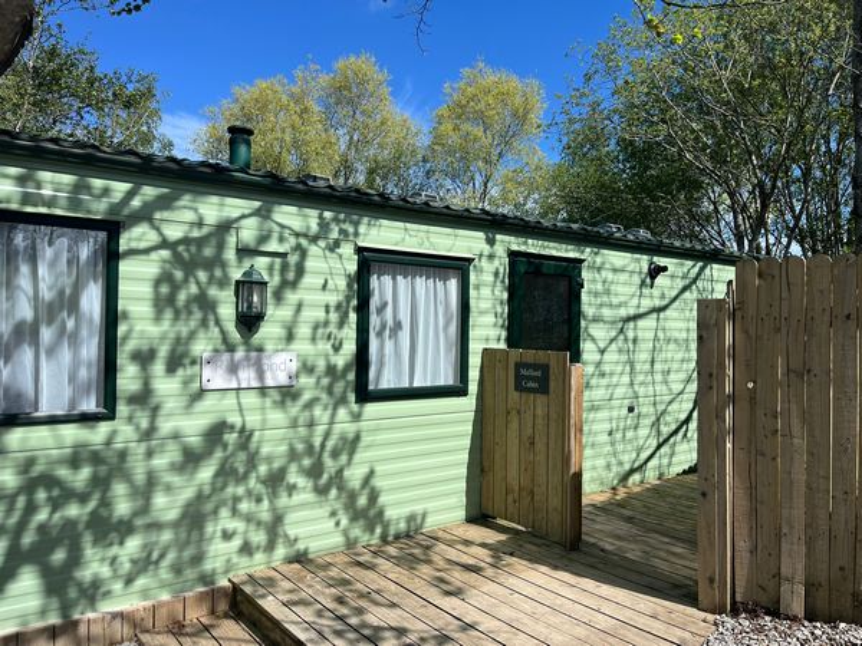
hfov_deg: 67.3
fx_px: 647
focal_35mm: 26
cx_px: 431
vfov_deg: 53.1
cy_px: 323
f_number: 1.6
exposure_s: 1/4310
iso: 50
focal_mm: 5.1
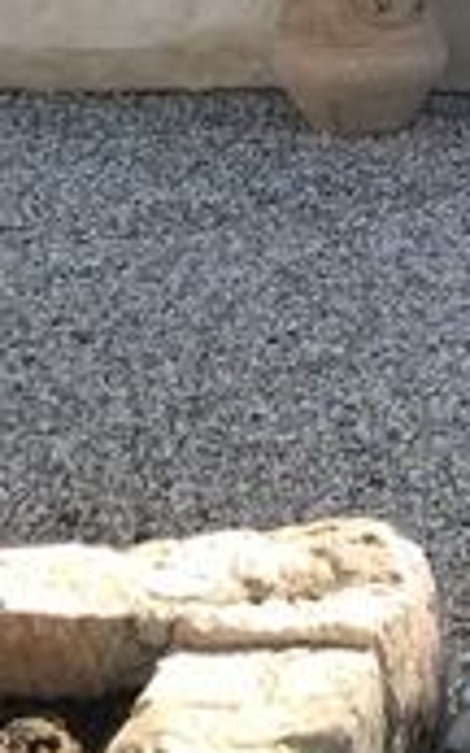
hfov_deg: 10.3
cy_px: 87
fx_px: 2482
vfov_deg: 17.0
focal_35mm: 121
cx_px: 799
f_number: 1.8
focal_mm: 3.99
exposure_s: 1/526
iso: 20
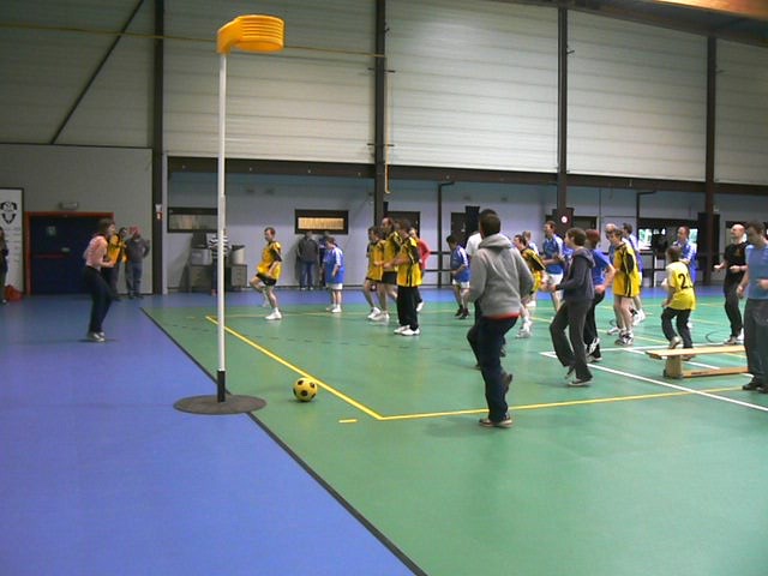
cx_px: 384
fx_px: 799
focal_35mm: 36
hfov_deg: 51.4
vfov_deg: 39.7
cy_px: 288
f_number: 2.8
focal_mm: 6
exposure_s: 1/60
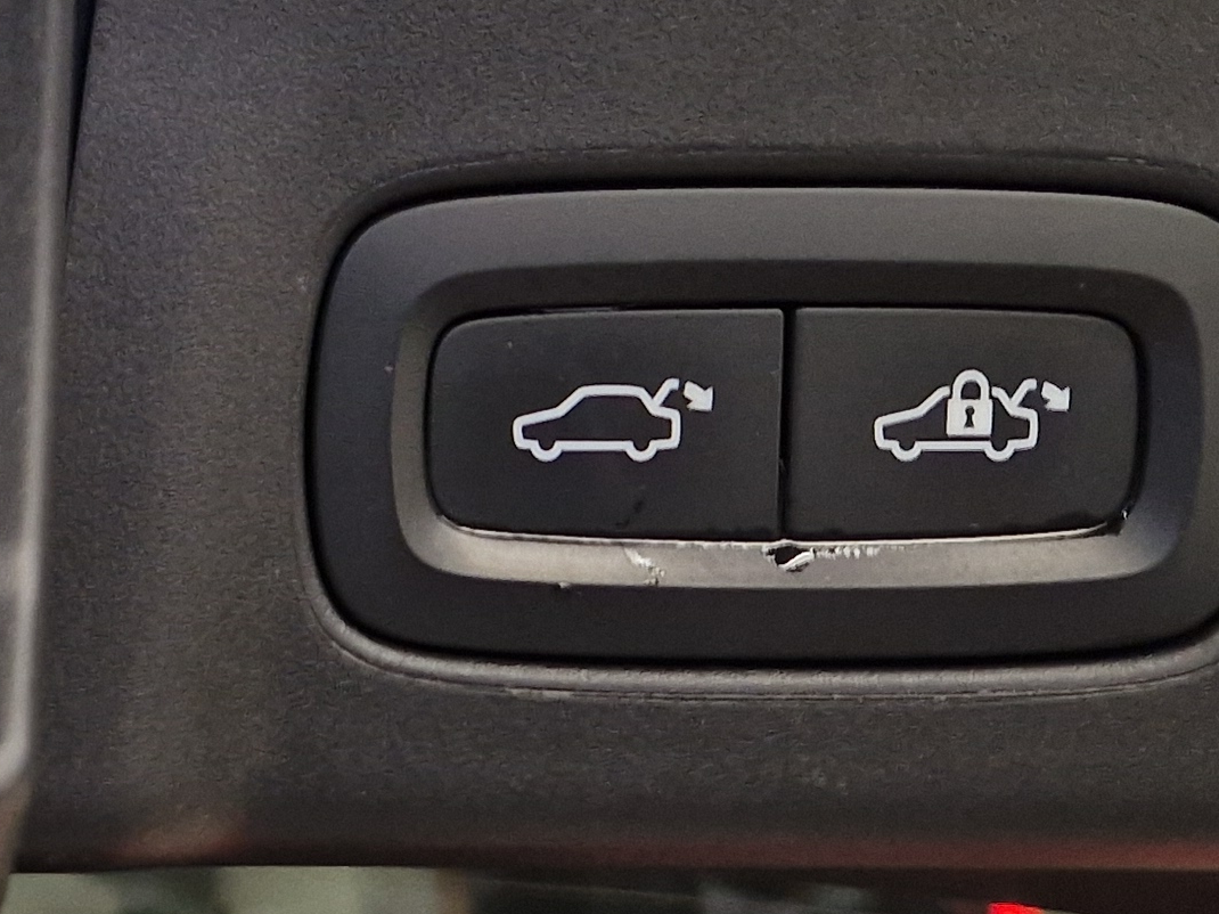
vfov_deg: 17.1
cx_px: -564
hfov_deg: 19.9
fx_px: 3028
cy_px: 286
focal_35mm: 86
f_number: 1.8
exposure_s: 1/180
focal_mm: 5.4
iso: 200
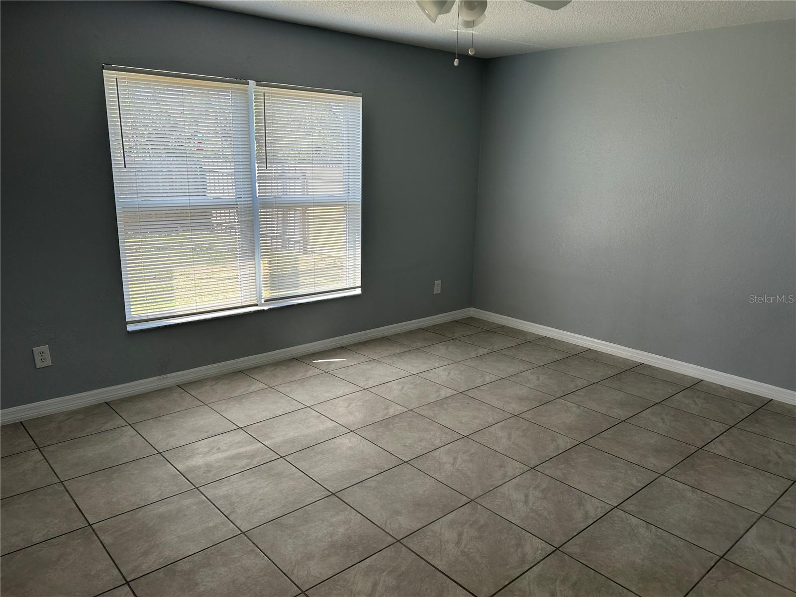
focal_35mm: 26
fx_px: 598
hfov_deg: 67.3
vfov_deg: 53.1
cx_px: 398
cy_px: 298
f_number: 1.5
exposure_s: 1/137
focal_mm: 5.7
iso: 40
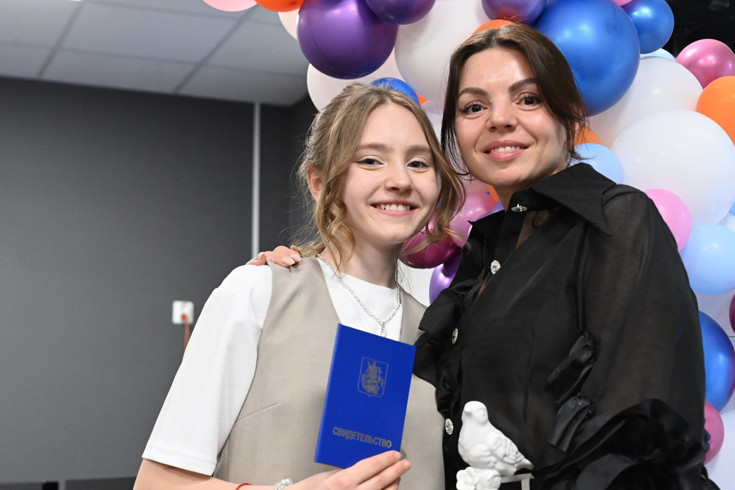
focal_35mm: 60
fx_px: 1225
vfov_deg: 22.6
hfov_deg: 33.3
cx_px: 438
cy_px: 268
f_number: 5.6
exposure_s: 1/200
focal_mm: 50
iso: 9000
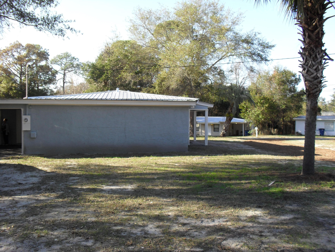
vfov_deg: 40.7
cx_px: 168
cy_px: 126
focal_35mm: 35
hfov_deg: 52.6
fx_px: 339
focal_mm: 6.3
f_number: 3.2
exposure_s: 1/350
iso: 100
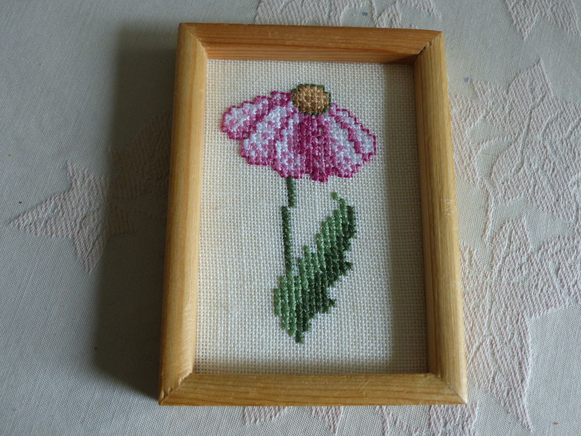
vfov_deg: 39.7
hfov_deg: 51.4
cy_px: 218
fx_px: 604
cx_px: 290
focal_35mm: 36
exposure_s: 1/60
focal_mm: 6.4
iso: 160
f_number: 2.8
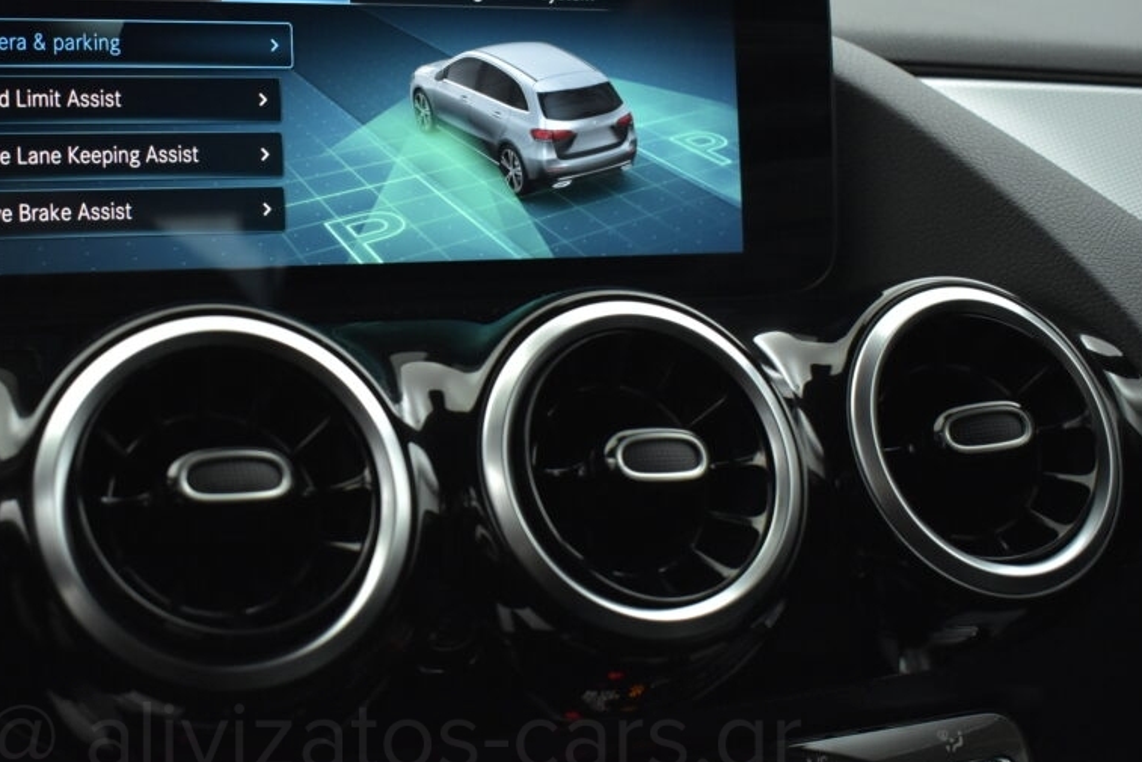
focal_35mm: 47
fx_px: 1481
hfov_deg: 41.7
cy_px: 299
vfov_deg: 28.8
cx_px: 391
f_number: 3.8
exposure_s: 1/100
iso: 1600
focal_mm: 23
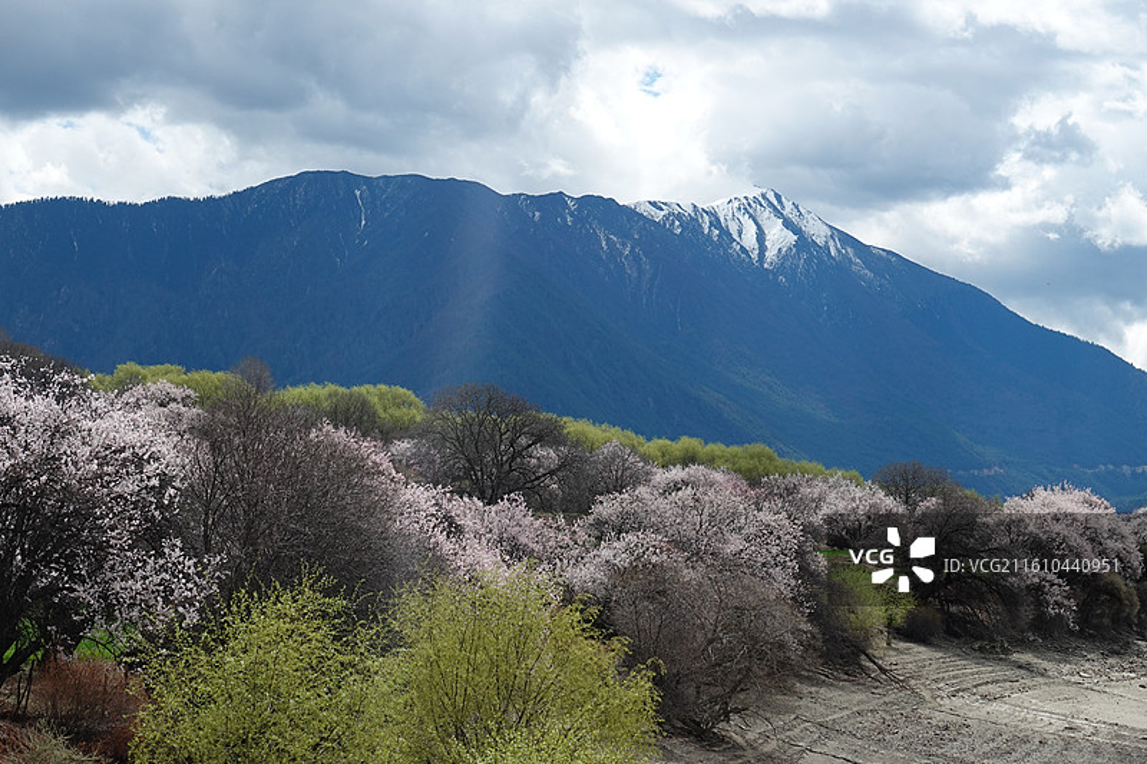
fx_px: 2516
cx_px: 574
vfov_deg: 17.3
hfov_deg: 25.7
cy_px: 382
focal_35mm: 79
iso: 125
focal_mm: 29.1
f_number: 5.6
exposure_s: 1/800
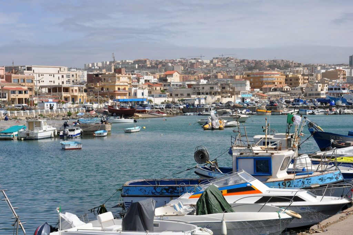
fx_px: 705
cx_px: 176
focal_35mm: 72
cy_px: 118
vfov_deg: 18.9
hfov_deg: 28.1
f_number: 10
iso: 200
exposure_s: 1/500
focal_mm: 48
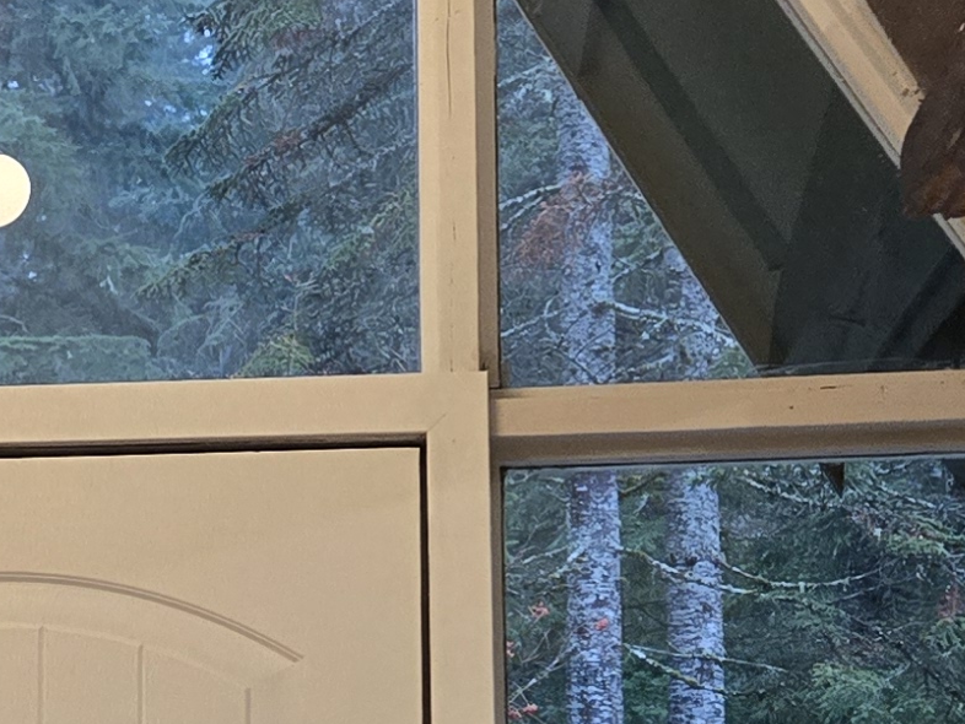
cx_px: -410
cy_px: 695
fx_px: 3263
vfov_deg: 12.5
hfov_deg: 15.7
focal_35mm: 117
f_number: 1.8
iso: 400
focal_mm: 5.4
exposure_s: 1/120
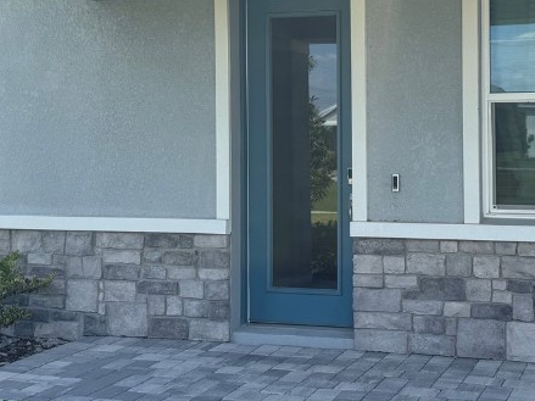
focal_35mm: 56
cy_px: 132
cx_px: 399
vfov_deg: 25.9
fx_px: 865
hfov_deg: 33.7
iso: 80
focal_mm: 6.76
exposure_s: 1/2252
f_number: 1.78
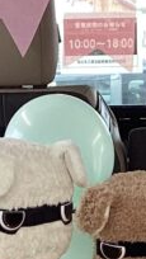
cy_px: 441
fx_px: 1367
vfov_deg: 10.3
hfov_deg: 6.1
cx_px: 155
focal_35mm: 199
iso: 64
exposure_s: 1/60
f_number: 2.4
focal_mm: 3.3
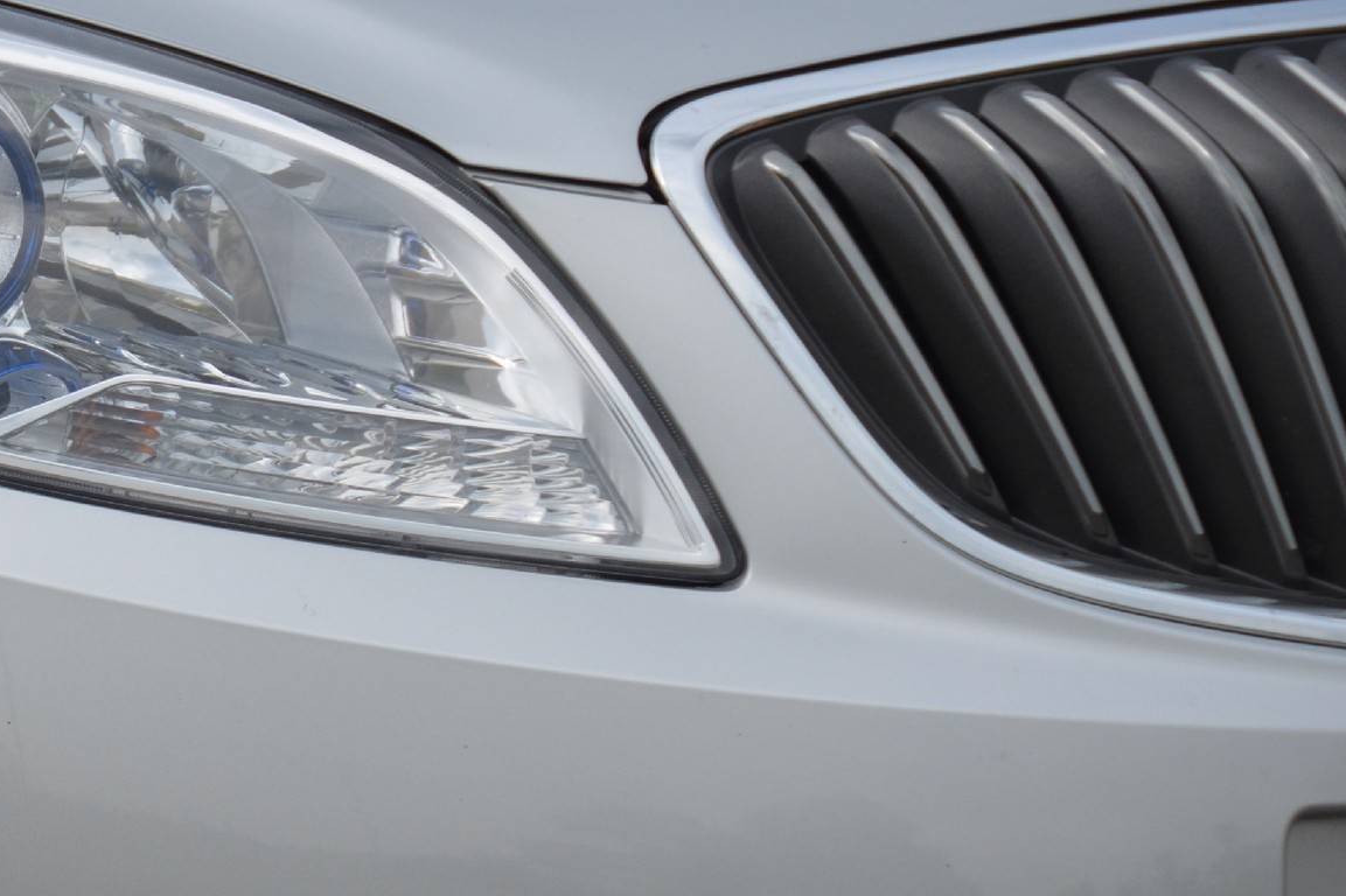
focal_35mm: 552
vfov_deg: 2.5
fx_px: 20632
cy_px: 574
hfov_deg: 3.7
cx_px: -25
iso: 400
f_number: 5.6
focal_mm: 170
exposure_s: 1/1600
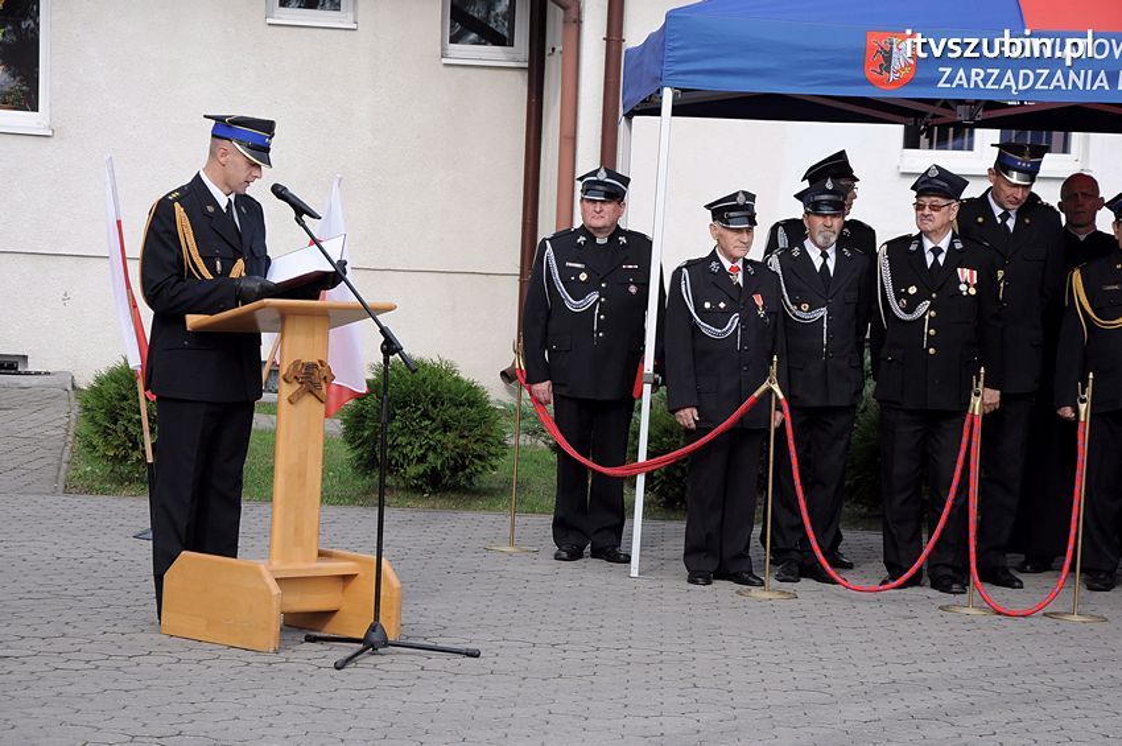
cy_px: 373
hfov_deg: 19.5
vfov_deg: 13.0
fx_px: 3269
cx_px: 561
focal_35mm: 105
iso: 500
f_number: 7.1
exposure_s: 1/800
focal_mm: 70
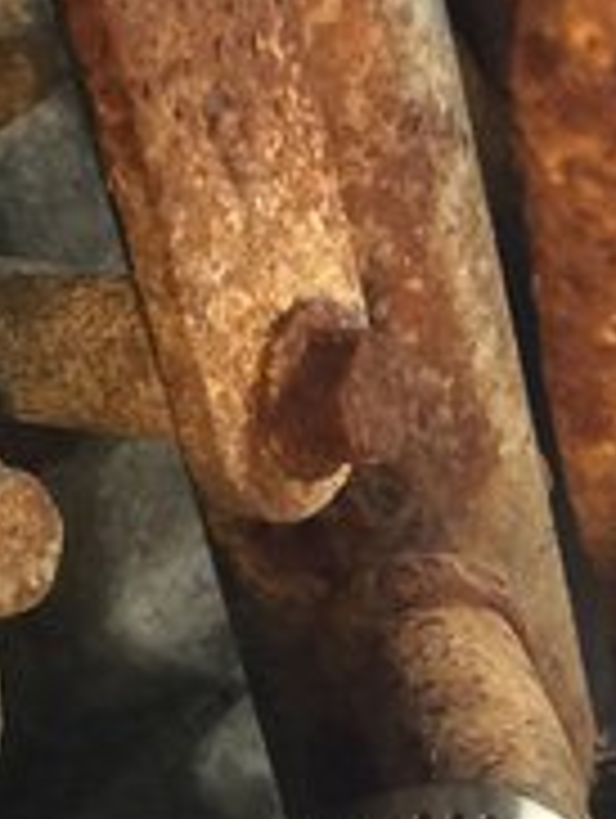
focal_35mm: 126
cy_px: 868
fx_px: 2983
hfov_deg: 11.5
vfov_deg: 15.3
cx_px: 823
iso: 64
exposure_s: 1/15
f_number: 2.2
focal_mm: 4.15
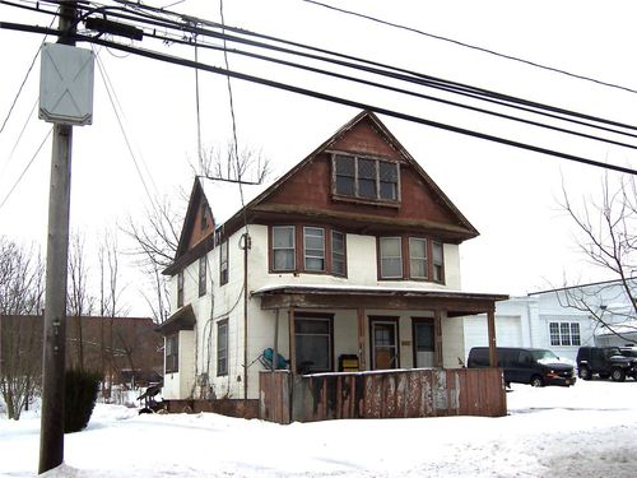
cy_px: 239
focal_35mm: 36
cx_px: 318
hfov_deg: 51.4
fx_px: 662
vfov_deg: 39.7
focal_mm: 5.6
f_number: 4
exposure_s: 1/250
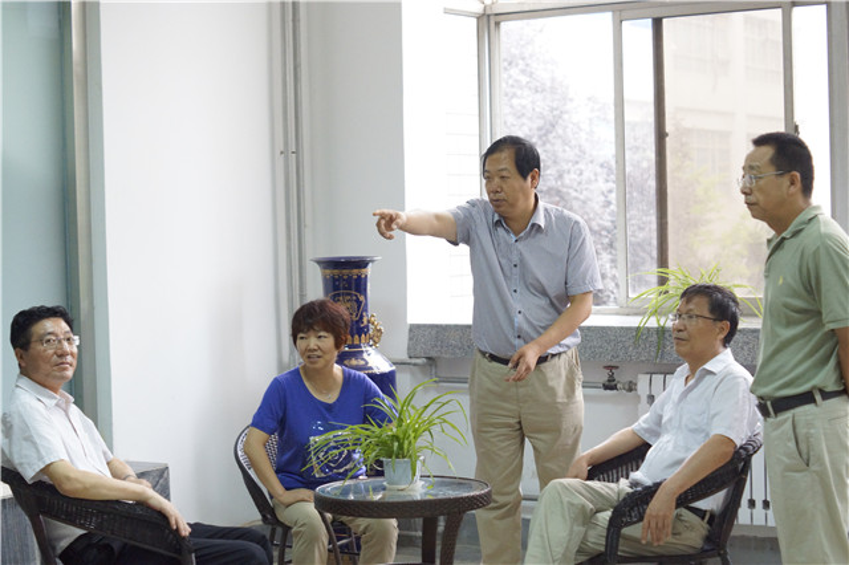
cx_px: 424
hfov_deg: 27.0
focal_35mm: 75
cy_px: 282
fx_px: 1768
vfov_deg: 18.2
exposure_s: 1/160
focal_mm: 50
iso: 1600
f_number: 3.2
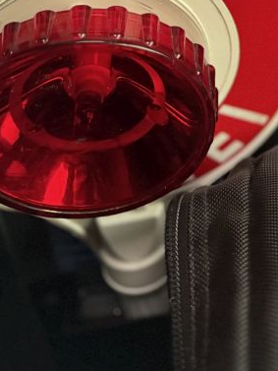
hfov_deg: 19.9
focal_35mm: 70
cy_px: -117
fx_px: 749
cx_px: 324
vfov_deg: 24.2
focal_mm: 6.76
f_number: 1.78
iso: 400
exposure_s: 1/60
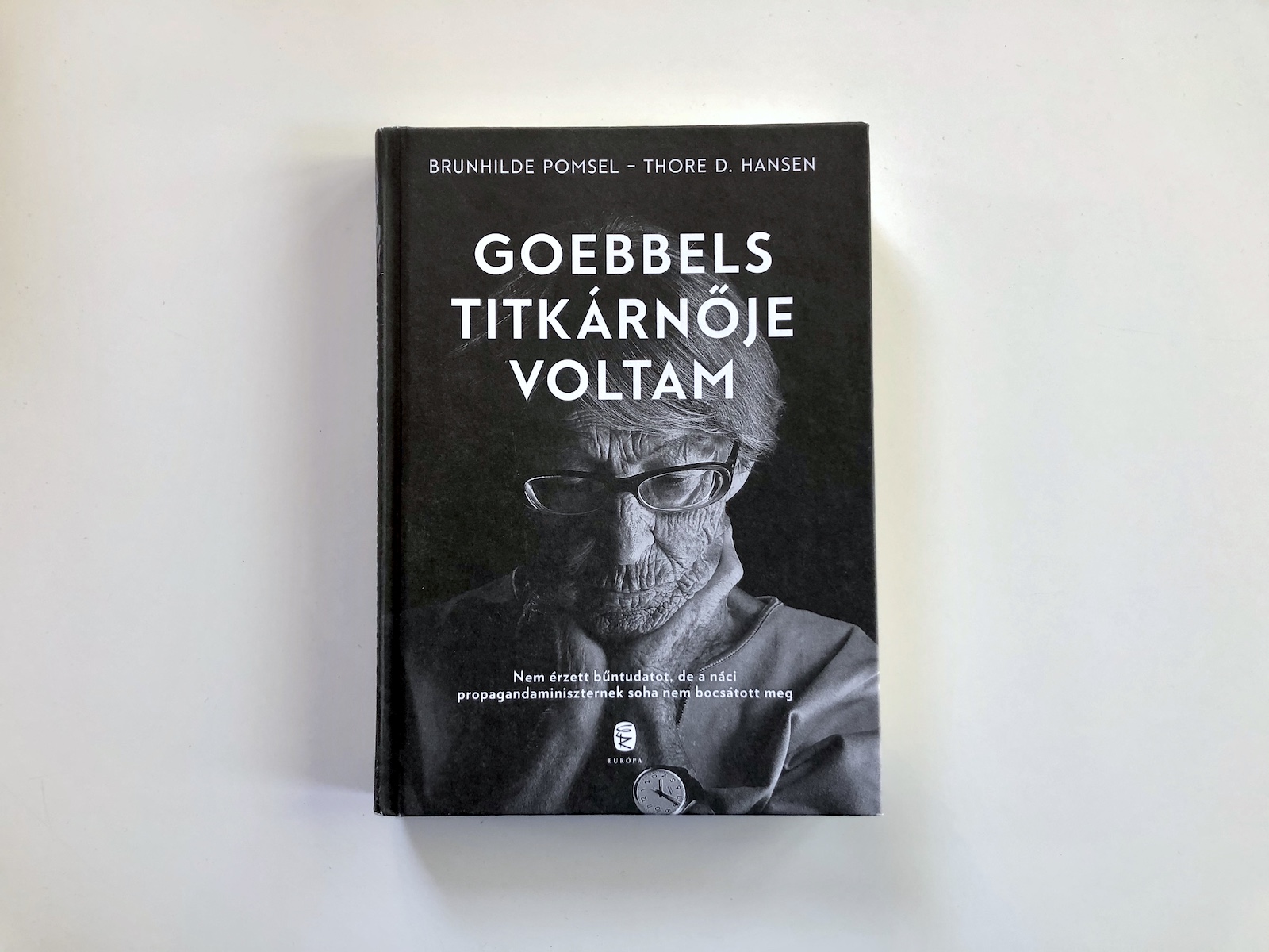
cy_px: 476
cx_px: 634
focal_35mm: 28
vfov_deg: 49.7
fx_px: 1026
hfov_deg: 63.4
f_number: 1.8
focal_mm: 3.99
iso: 25
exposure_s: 1/30
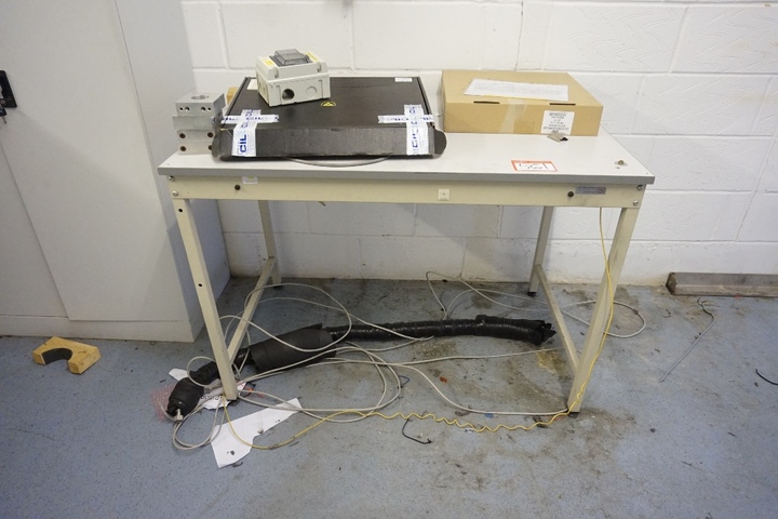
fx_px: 519
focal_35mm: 24
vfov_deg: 53.1
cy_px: 260
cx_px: 389
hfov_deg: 73.7
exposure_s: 1/160
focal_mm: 16
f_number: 3.5
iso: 3200
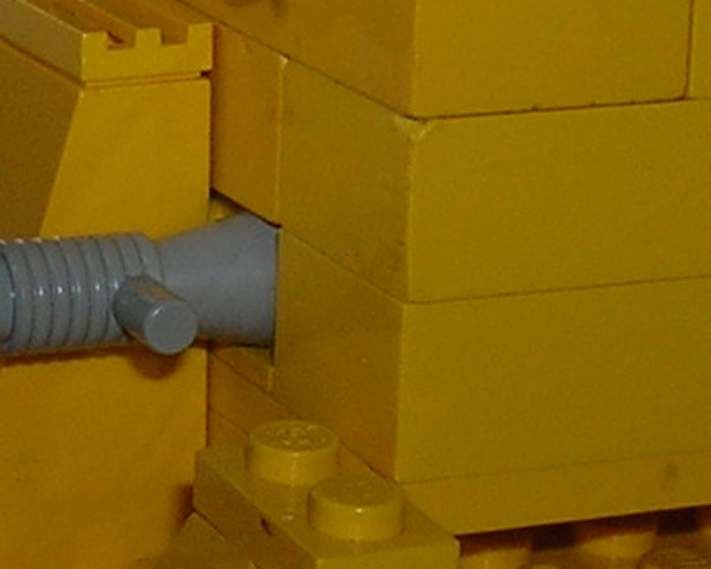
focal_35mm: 185
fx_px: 3893
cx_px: -83
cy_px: 370
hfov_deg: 10.3
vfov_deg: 8.4
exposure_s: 1/60.1
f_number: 2.9
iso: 50
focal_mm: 5.7
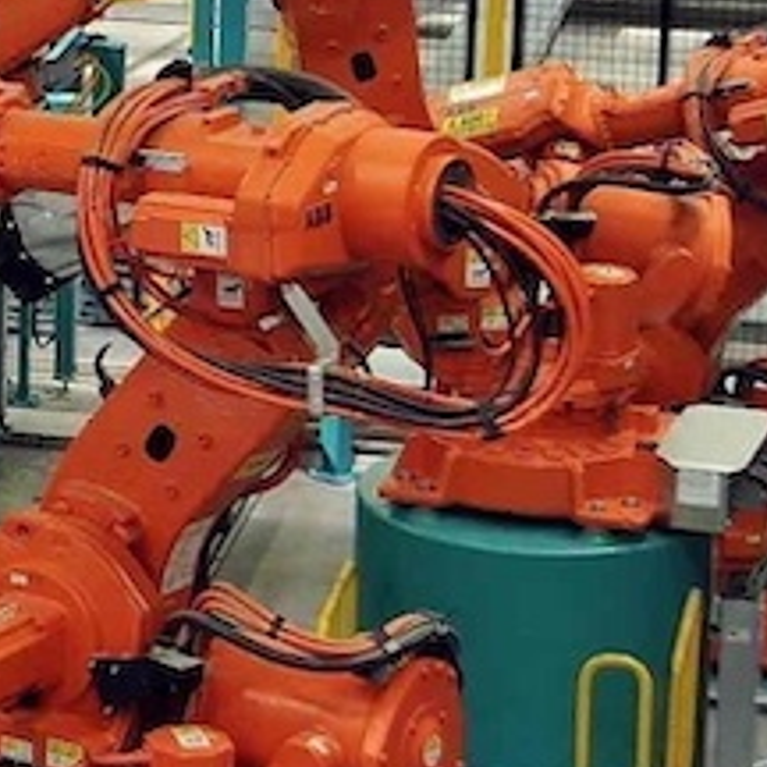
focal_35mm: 209
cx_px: -511
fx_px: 5239
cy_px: 202
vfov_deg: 8.4
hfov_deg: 8.1
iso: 800
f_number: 4.5
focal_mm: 52
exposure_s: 1/100
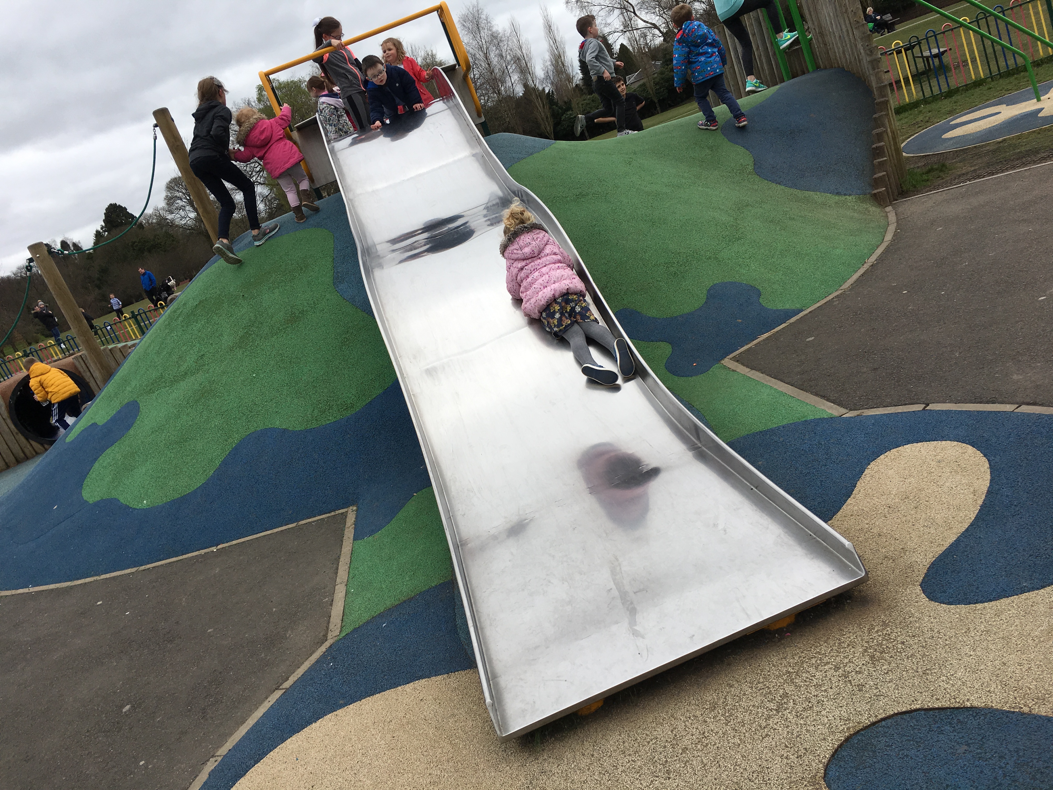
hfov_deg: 61.7
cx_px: 526
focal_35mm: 29
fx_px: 882
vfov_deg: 48.2
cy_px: 395
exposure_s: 1/999
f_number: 2.2
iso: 25
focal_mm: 4.15
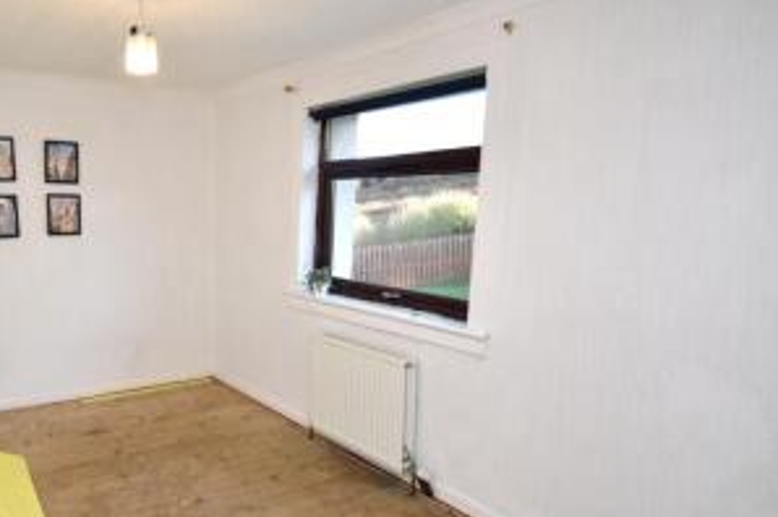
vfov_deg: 52.9
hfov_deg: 68.9
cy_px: 283
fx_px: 518
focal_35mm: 24
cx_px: 193
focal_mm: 10
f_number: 4.5
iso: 100
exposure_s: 1/40
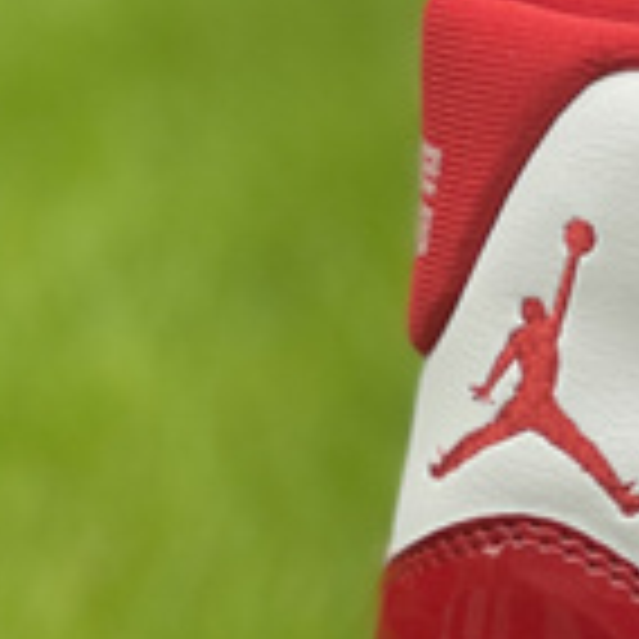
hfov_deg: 5.7
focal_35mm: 295
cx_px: 1490
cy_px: 655
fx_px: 6161
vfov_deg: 5.9
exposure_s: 1/121
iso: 64
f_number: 2.2
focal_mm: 7.5
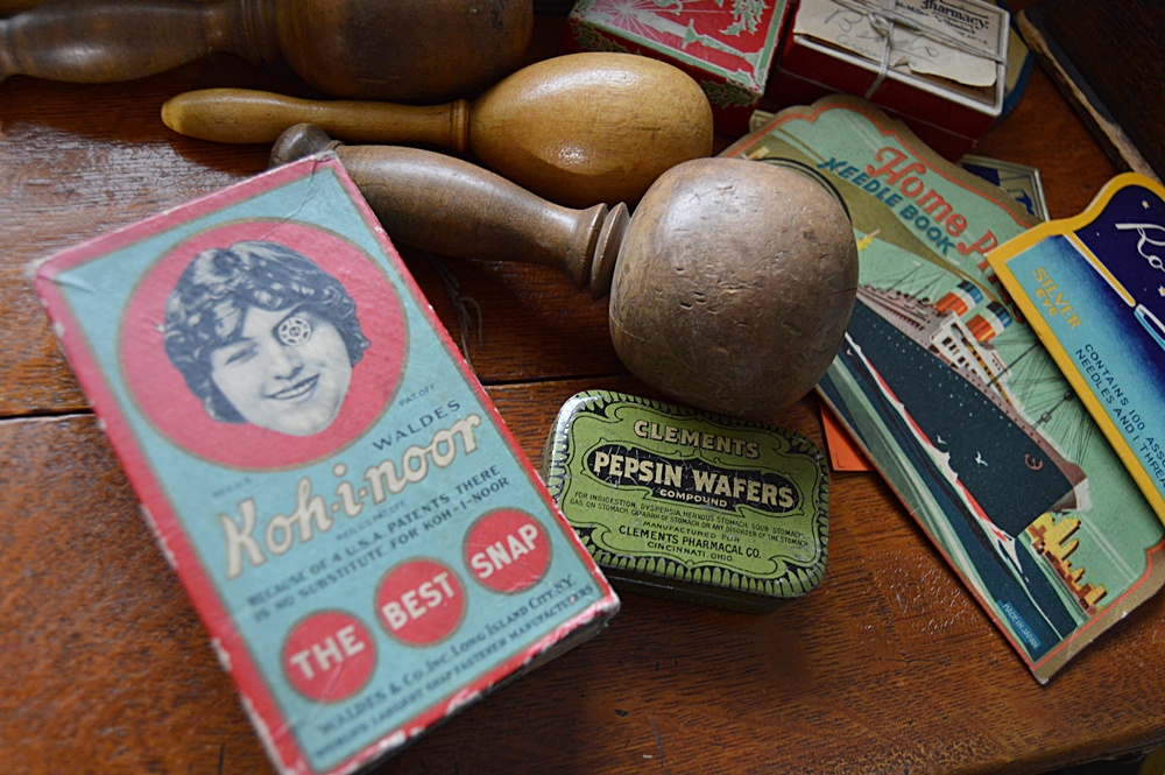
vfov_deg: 39.9
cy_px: 388
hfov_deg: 57.3
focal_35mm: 33
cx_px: 582
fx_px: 1067
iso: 1250
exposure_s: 1/60
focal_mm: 22
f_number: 3.5
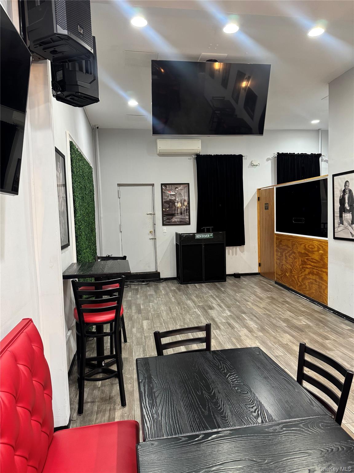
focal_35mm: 24
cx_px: 177
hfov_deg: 56.8
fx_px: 327
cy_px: 236
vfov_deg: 71.6
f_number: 1.78
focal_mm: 6.76
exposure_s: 1/60
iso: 400
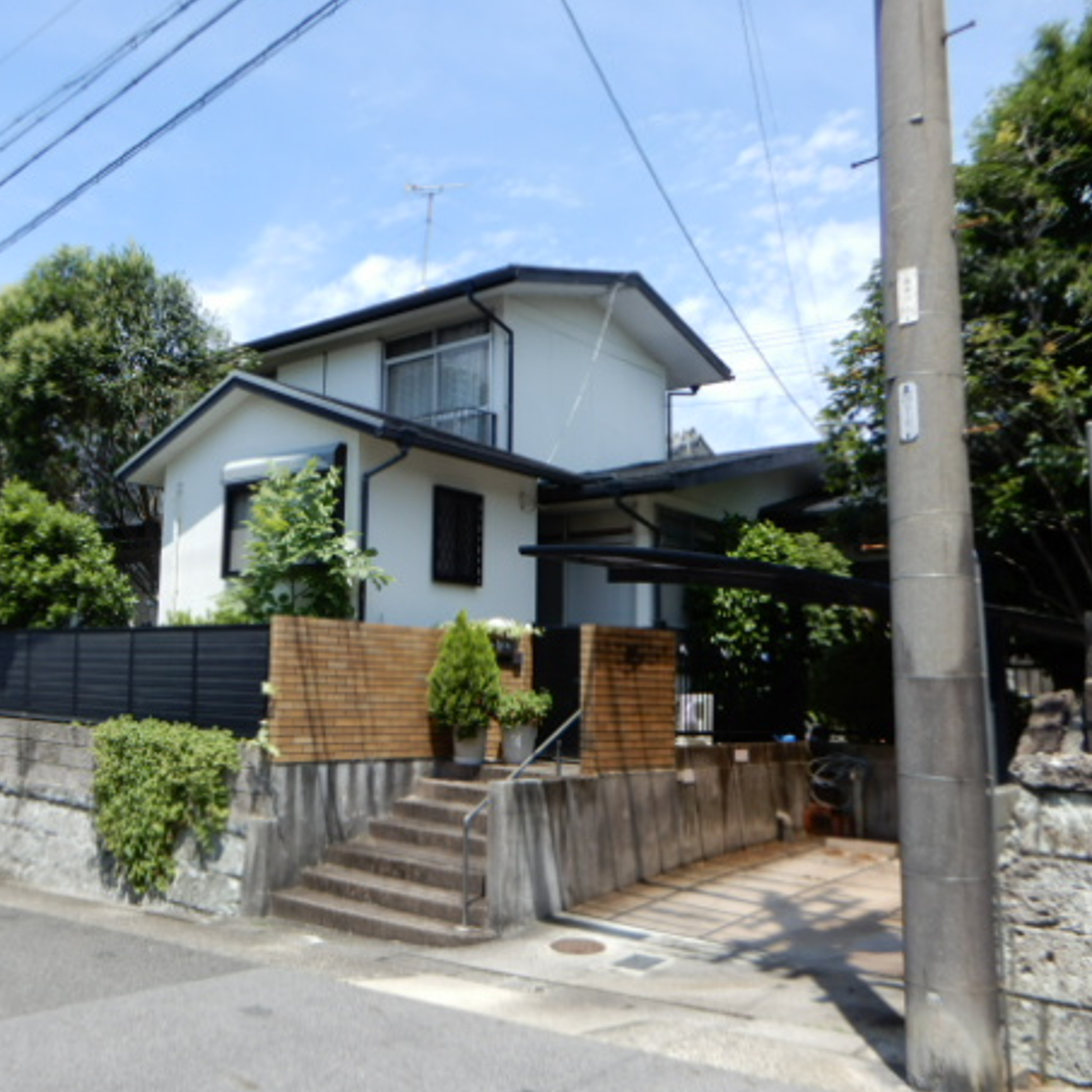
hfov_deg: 52.5
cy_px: 550
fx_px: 1071
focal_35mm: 30
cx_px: 328
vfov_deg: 54.0
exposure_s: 1/640
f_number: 3.4
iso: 80
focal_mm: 4.3
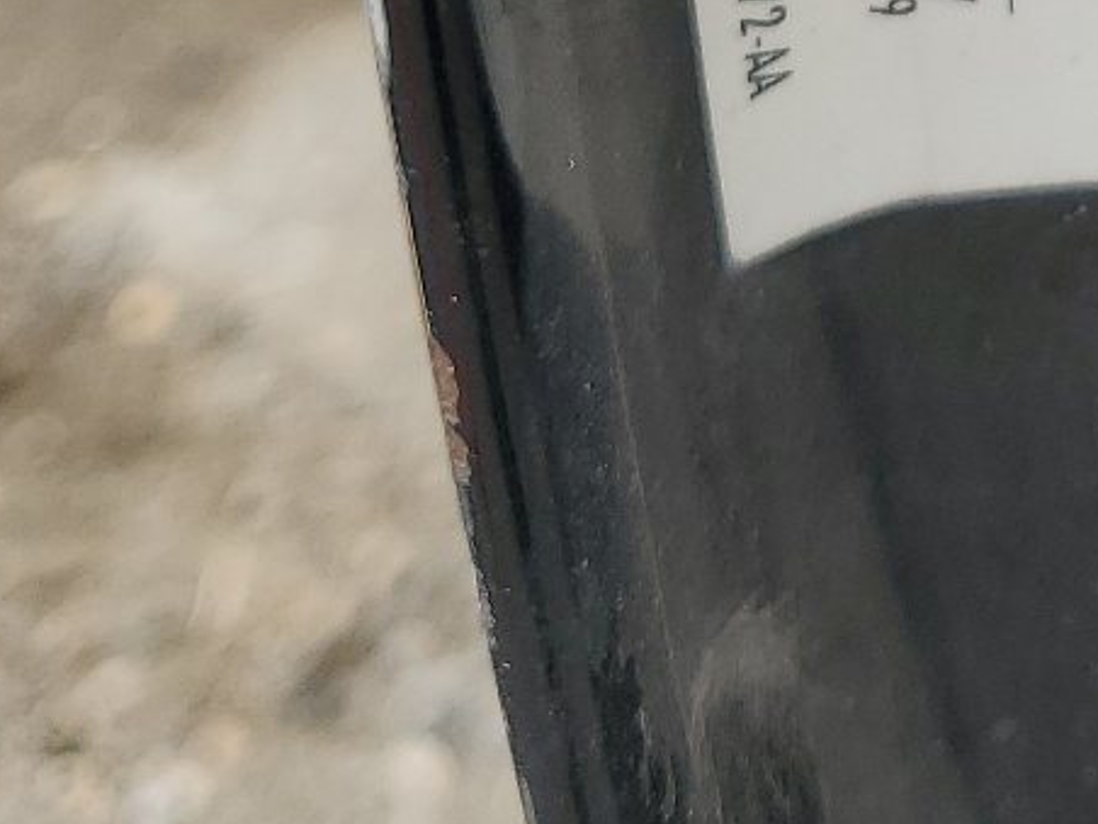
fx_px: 2918
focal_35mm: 92
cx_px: 1249
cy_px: -508
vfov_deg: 14.7
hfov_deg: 20.2
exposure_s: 1/333
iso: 50
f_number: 1.5
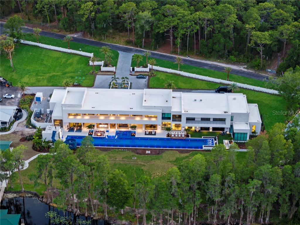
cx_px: 150
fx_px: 607
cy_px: 112
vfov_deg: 21.0
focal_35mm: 70
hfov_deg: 27.8
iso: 100
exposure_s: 1/13
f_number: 2.8
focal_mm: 19.35
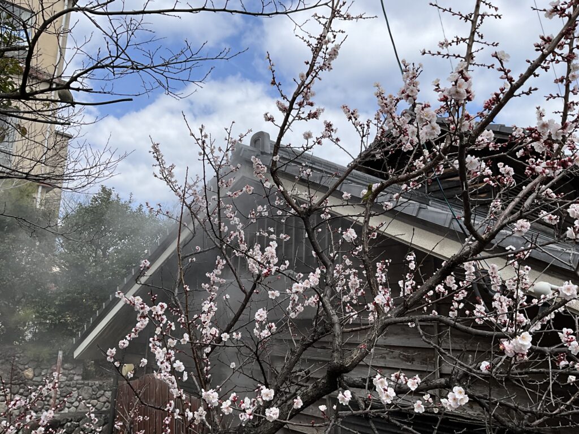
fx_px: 485
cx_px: 290
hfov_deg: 61.7
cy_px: 217
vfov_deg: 48.2
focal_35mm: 29
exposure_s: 1/1626
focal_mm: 3
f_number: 1.8
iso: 25
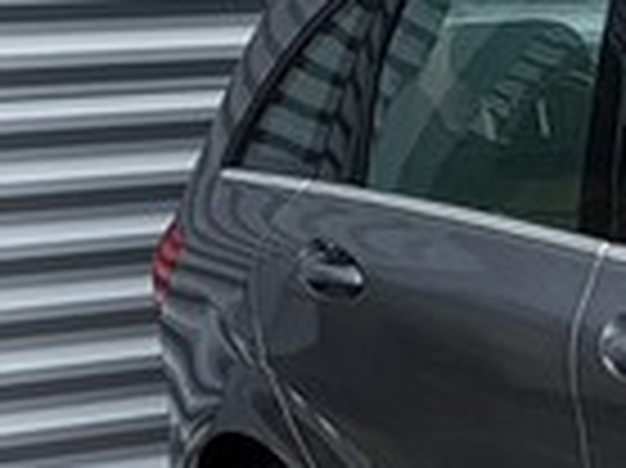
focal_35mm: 150
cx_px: 1369
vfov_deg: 9.4
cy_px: 828
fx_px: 2710
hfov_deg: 11.5
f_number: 1.7
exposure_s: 1/100
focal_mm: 4.2
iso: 64
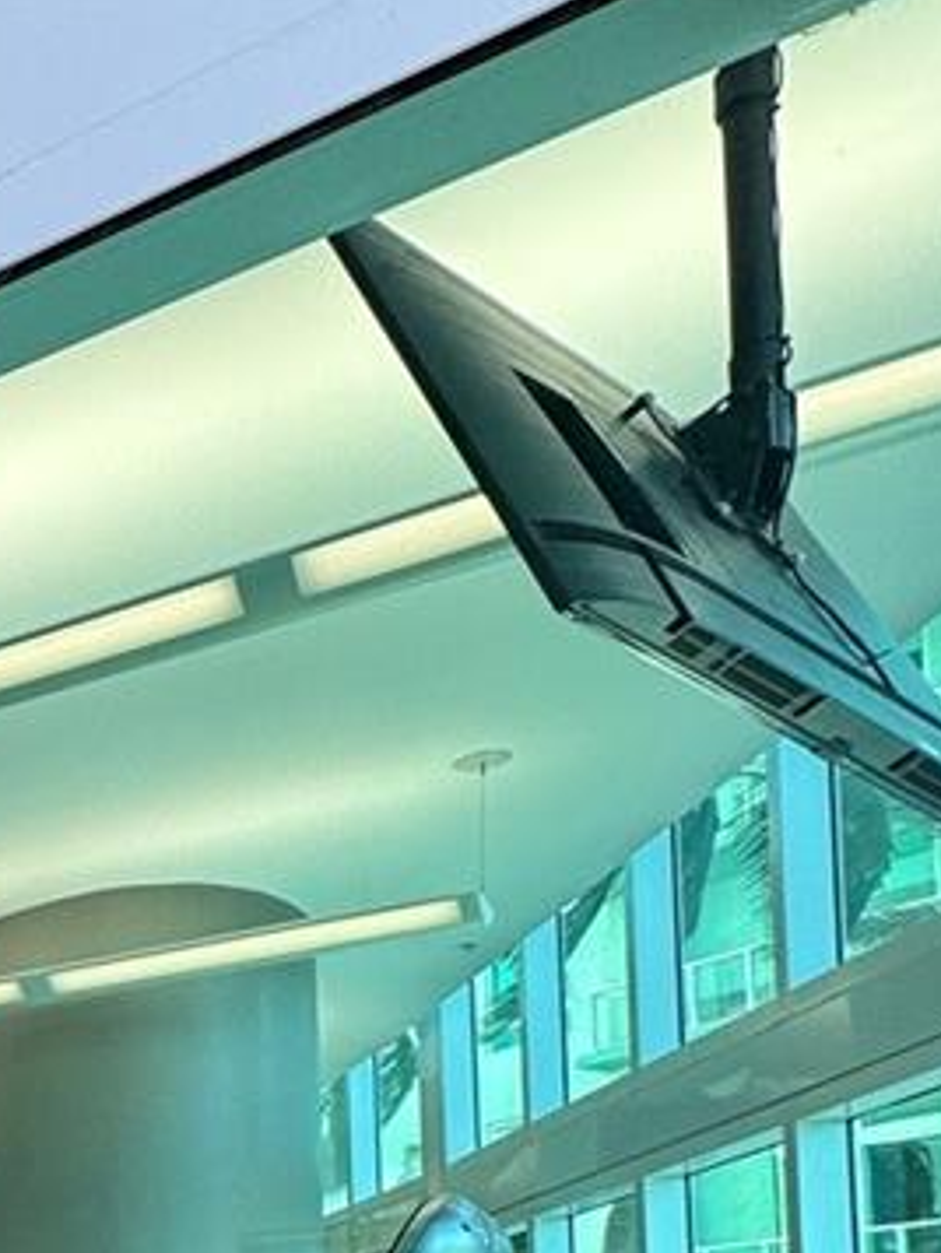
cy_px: 1344
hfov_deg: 22.7
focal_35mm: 47
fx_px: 1703
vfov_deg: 35.2
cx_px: -604
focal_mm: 2.22
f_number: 2.2
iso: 100
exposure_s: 1/120
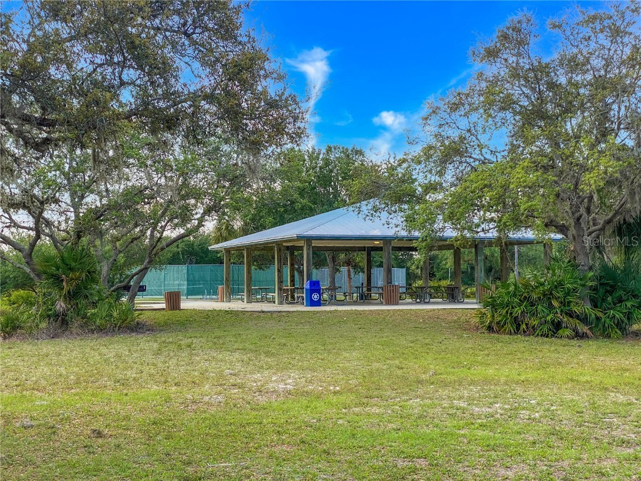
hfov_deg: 36.8
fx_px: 963
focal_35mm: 52
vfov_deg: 28.0
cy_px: 240
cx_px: 320
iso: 20
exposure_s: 1/457
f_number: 2
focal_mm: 6
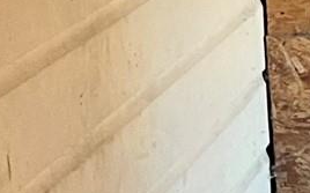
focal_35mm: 211
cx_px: 767
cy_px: 14
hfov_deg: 8.9
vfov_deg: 6.2
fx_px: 1781
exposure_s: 1/60
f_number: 1.6
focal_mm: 5.1
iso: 400
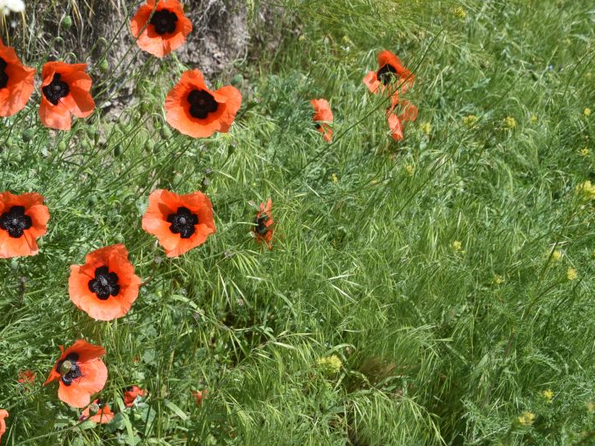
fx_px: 979
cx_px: 99
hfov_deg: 32.6
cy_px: 282
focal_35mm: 57
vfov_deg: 25.6
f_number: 11
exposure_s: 1/125
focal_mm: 32
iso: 125
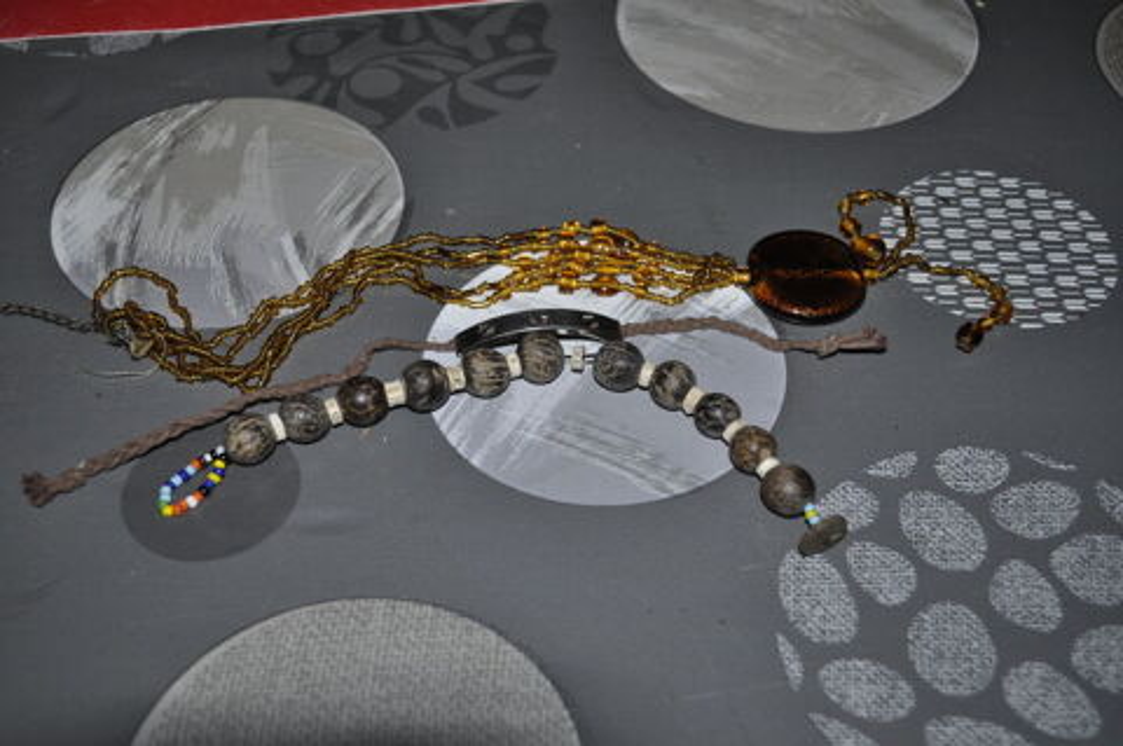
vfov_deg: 30.8
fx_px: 1356
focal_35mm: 44
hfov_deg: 45.0
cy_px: 373
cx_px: 562
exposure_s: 1/60
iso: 400
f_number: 4.5
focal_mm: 29
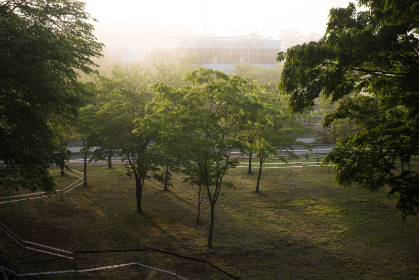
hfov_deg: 28.8
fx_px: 815
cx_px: 210
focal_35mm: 70
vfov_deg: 19.5
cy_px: 140
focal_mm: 70
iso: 400
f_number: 4
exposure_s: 1/1000
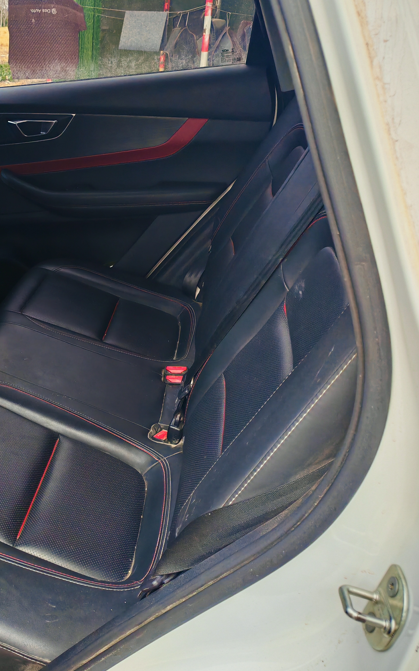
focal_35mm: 36
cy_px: 337
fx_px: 658
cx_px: 8
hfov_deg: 32.7
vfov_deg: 54.0
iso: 50
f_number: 1.9
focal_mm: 5.3
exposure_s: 1/380
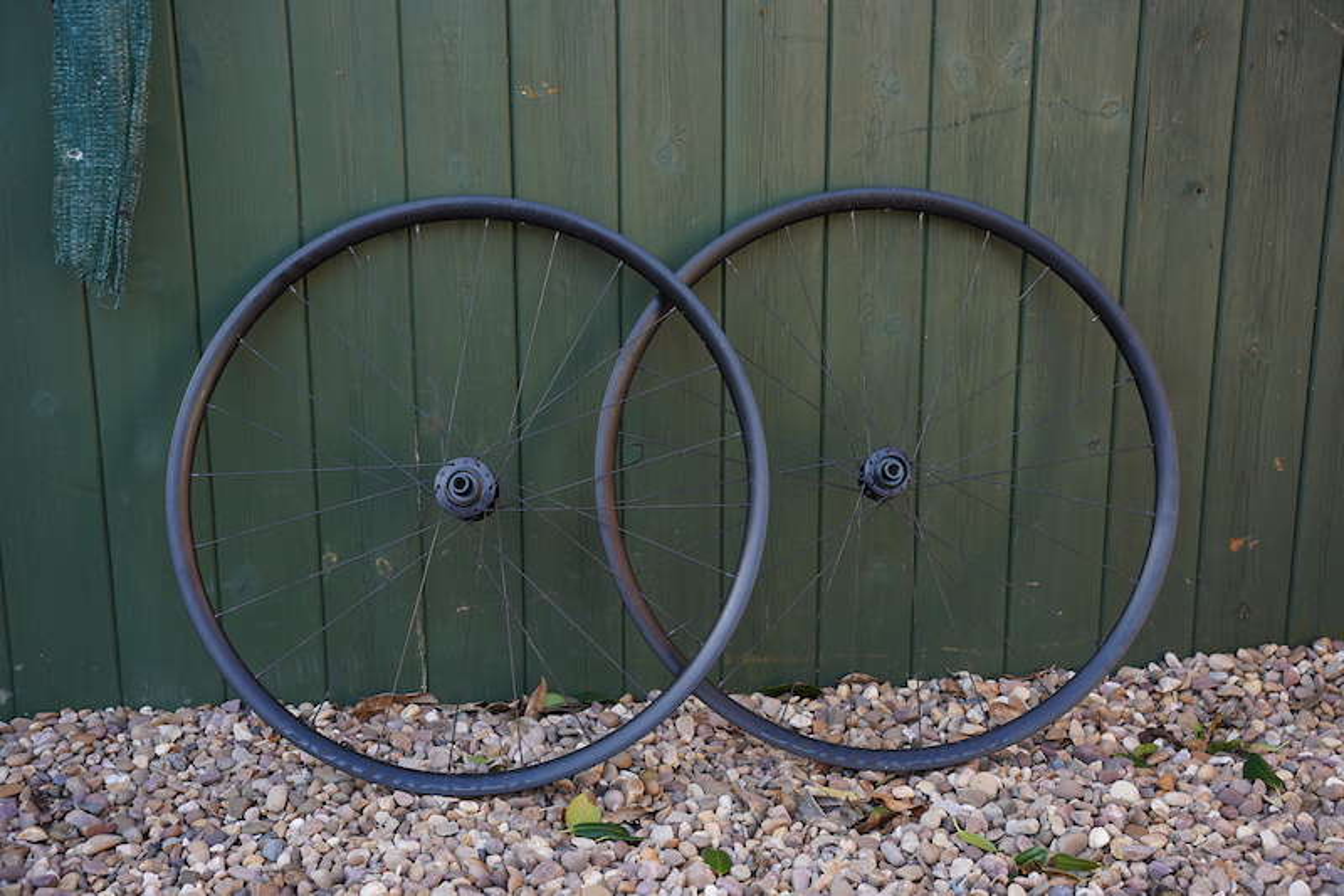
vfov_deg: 29.6
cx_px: 672
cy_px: 448
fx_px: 1694
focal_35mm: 45
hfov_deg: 43.3
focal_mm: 45.4
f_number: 4
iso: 200
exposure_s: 1/200
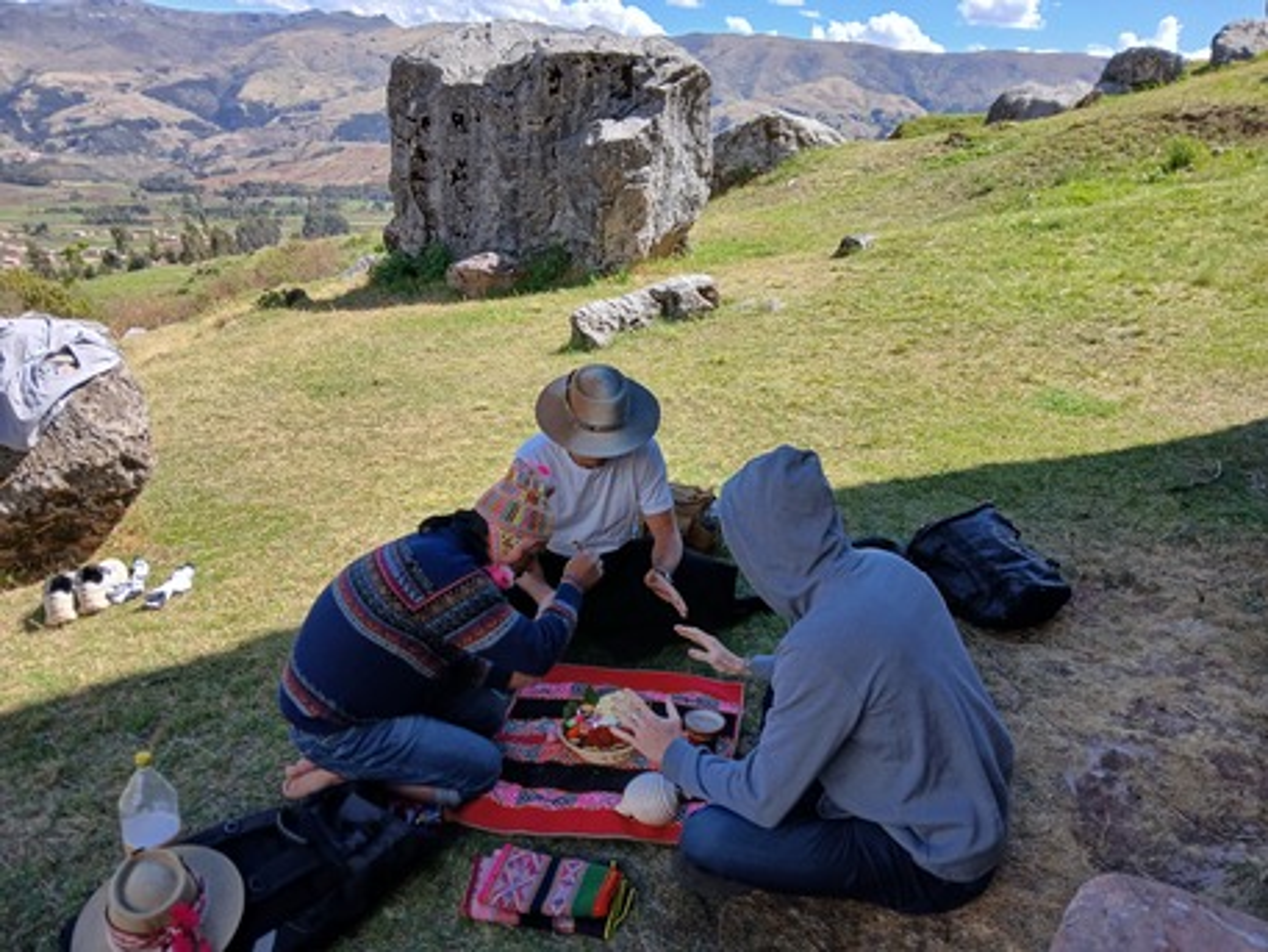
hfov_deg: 67.3
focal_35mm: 26
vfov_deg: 53.1
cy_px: 476
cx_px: 634
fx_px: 953
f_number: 1.8
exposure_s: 1/280
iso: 20
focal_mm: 3.98
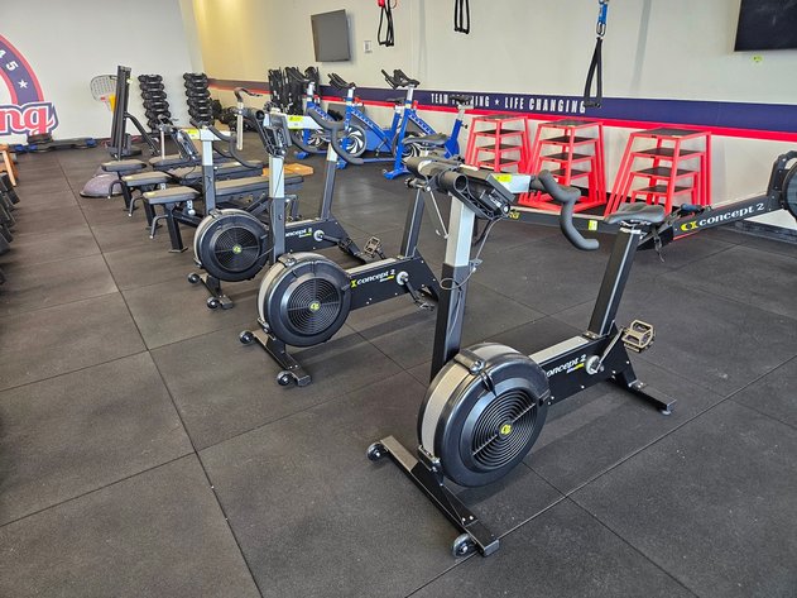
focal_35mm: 23
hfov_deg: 73.9
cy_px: 299
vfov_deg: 58.9
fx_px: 529
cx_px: 398
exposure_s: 1/120
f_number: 1.8
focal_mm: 5.4
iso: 320
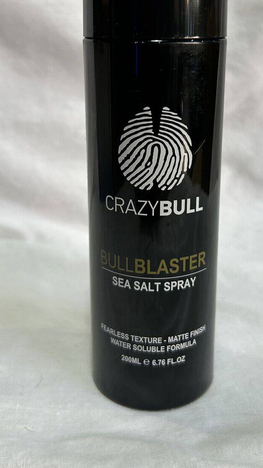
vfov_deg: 48.8
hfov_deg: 29.0
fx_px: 508
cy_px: 169
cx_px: 144
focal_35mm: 41
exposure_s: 1/100
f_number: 1.5
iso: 80
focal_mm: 5.7
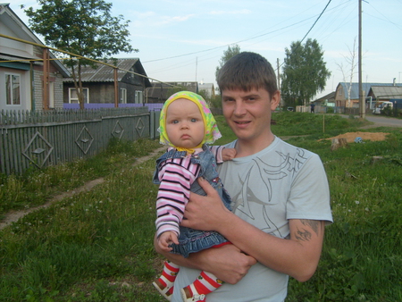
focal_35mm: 35
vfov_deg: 40.7
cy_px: 151
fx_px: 407
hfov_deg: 52.6
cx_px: 201
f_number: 7.1
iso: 80
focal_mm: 5.8
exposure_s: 1/90
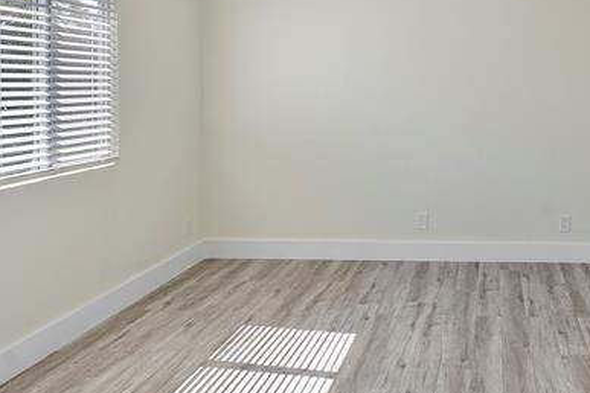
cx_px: 486
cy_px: 91
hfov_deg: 55.3
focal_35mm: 31
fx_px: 508
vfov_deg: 40.9
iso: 160
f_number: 11
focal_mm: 10
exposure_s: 1/60
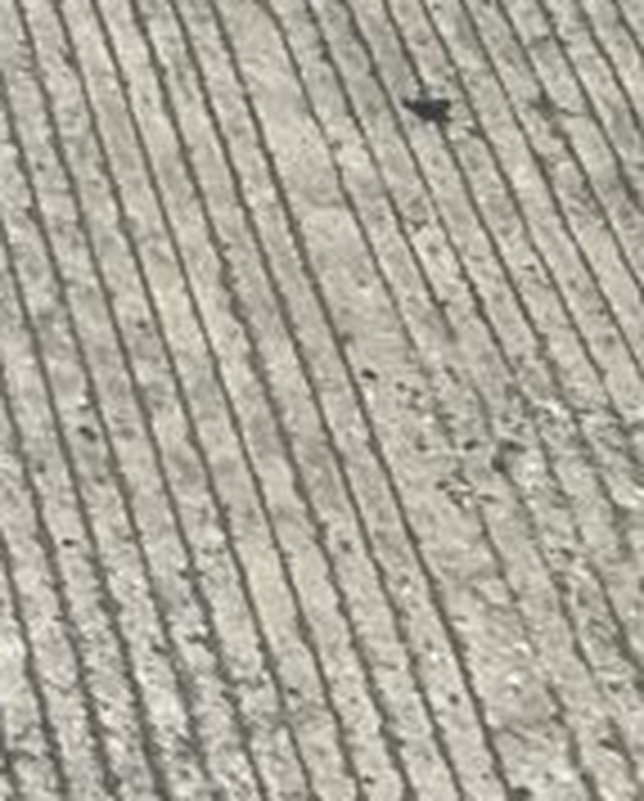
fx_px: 3731
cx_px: -1432
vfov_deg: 11.8
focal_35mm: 157
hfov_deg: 8.1
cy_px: -320
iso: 32
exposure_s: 1/122
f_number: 1.8
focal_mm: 3
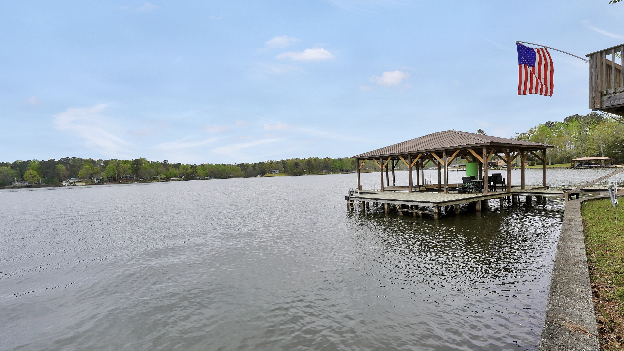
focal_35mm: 17
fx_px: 278
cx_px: 308
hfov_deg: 96.6
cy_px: 165
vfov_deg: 64.5
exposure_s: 1/125
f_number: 9
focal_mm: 10.5
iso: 100
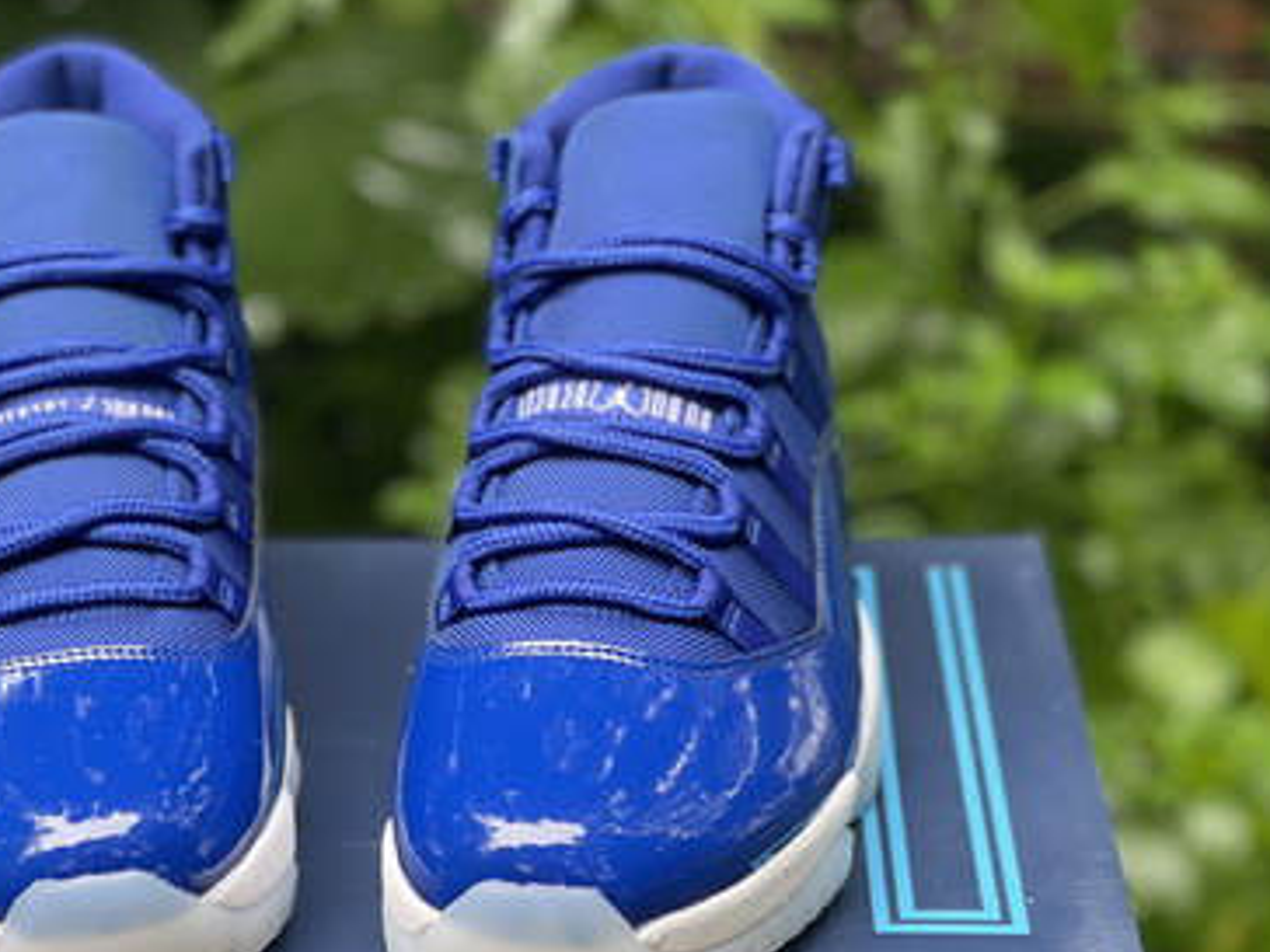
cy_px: 528
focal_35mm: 88
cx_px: 461
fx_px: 3229
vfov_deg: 16.8
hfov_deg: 22.2
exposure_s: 1/115
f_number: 2.2
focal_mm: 7.5
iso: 250
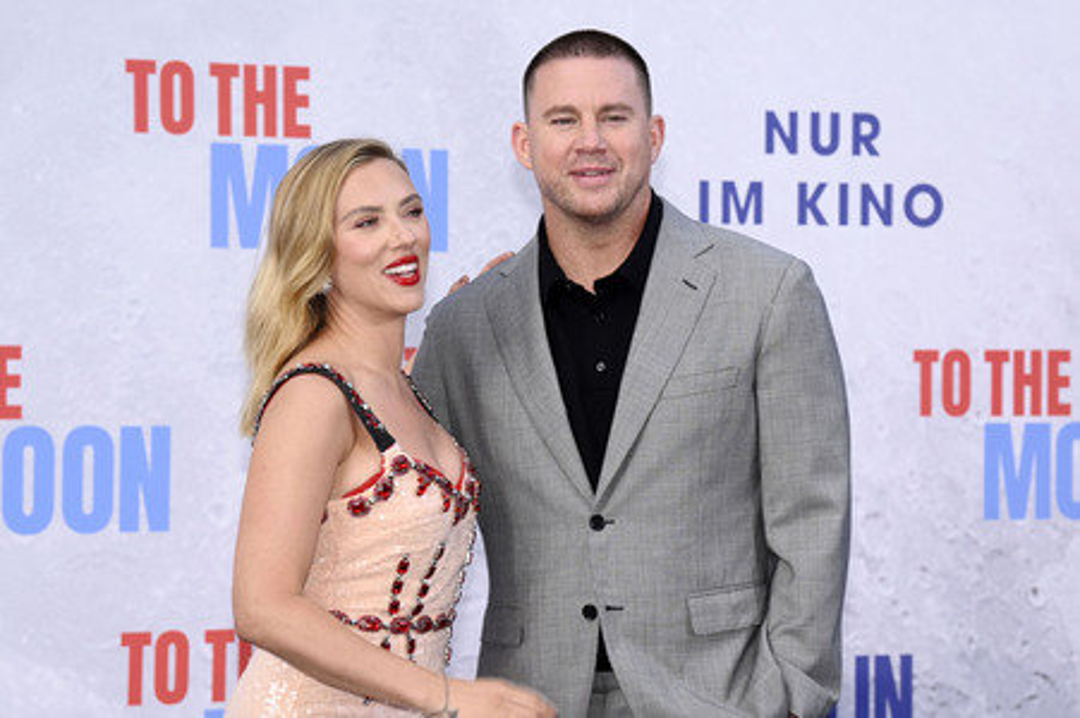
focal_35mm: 130
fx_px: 3897
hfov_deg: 15.8
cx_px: 540
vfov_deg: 10.5
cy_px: 359
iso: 320
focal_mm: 130
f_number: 9
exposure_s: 1/200
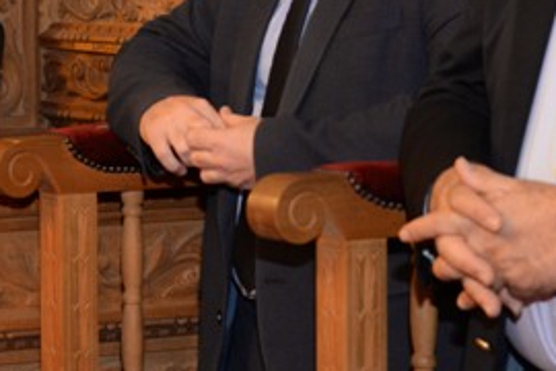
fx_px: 2749
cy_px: -11
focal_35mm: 178
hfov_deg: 11.4
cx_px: -41
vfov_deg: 7.7
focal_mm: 50
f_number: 4.5
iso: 1250
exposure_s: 1/40
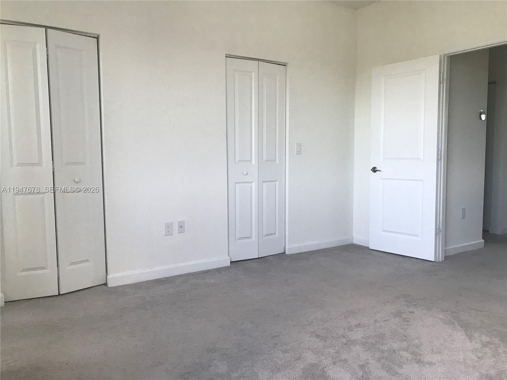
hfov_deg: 63.4
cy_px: 190
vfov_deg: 49.7
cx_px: 254
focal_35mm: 28
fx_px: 410
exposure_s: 1/30
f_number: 1.8
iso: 25
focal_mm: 3.99
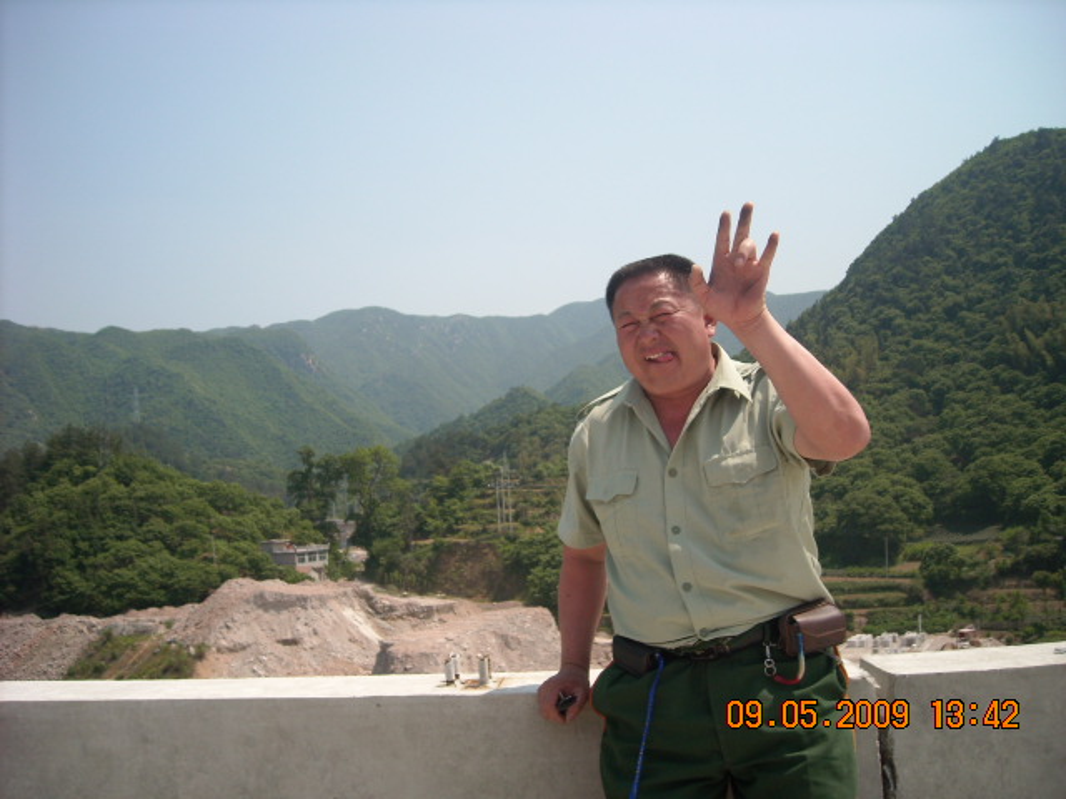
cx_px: 533
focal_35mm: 35
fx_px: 1078
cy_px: 400
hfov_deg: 52.6
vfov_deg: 40.7
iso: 64
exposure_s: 1/309
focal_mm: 5.7
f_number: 5.6
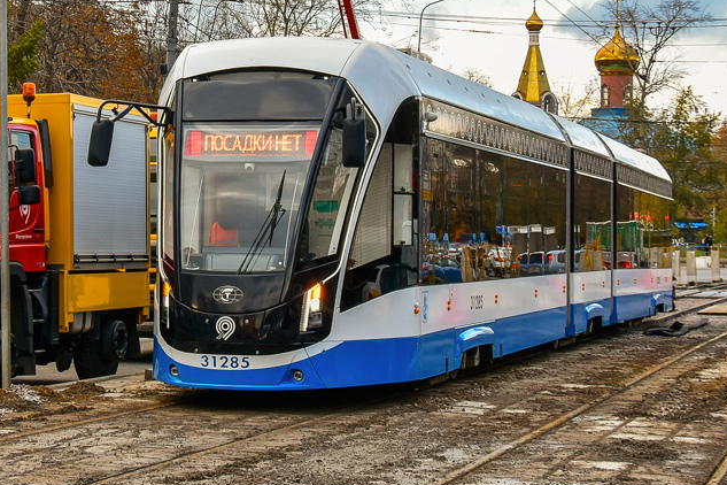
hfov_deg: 22.3
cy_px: 76
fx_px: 1838
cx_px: 264
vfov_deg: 14.9
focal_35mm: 91
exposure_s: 1/80
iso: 200
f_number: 9
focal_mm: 32
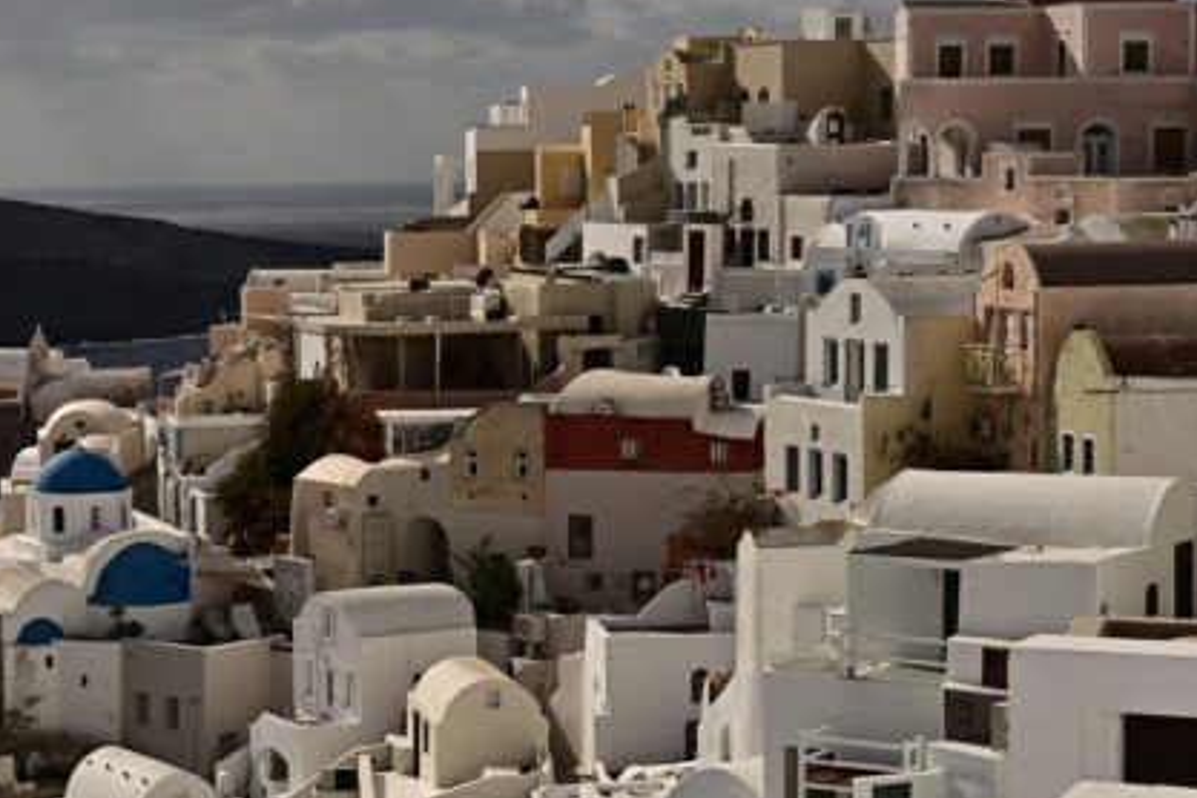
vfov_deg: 14.5
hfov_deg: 21.4
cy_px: 477
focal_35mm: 94
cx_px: 247
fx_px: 3125
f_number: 4
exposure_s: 1/6400
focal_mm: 34.5
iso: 250
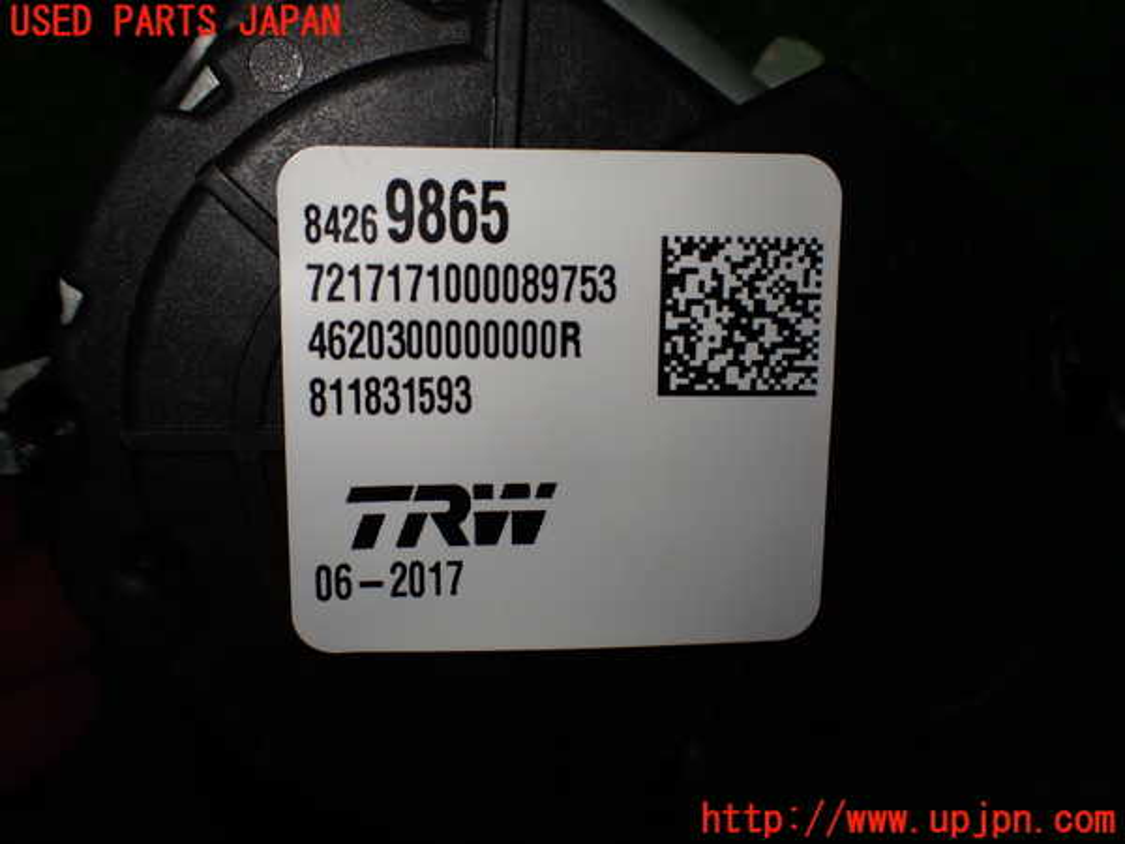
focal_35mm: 30
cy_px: 422
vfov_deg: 46.8
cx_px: 562
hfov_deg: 60.0
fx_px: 975
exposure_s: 1/160
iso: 100
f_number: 3.2
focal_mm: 5.4
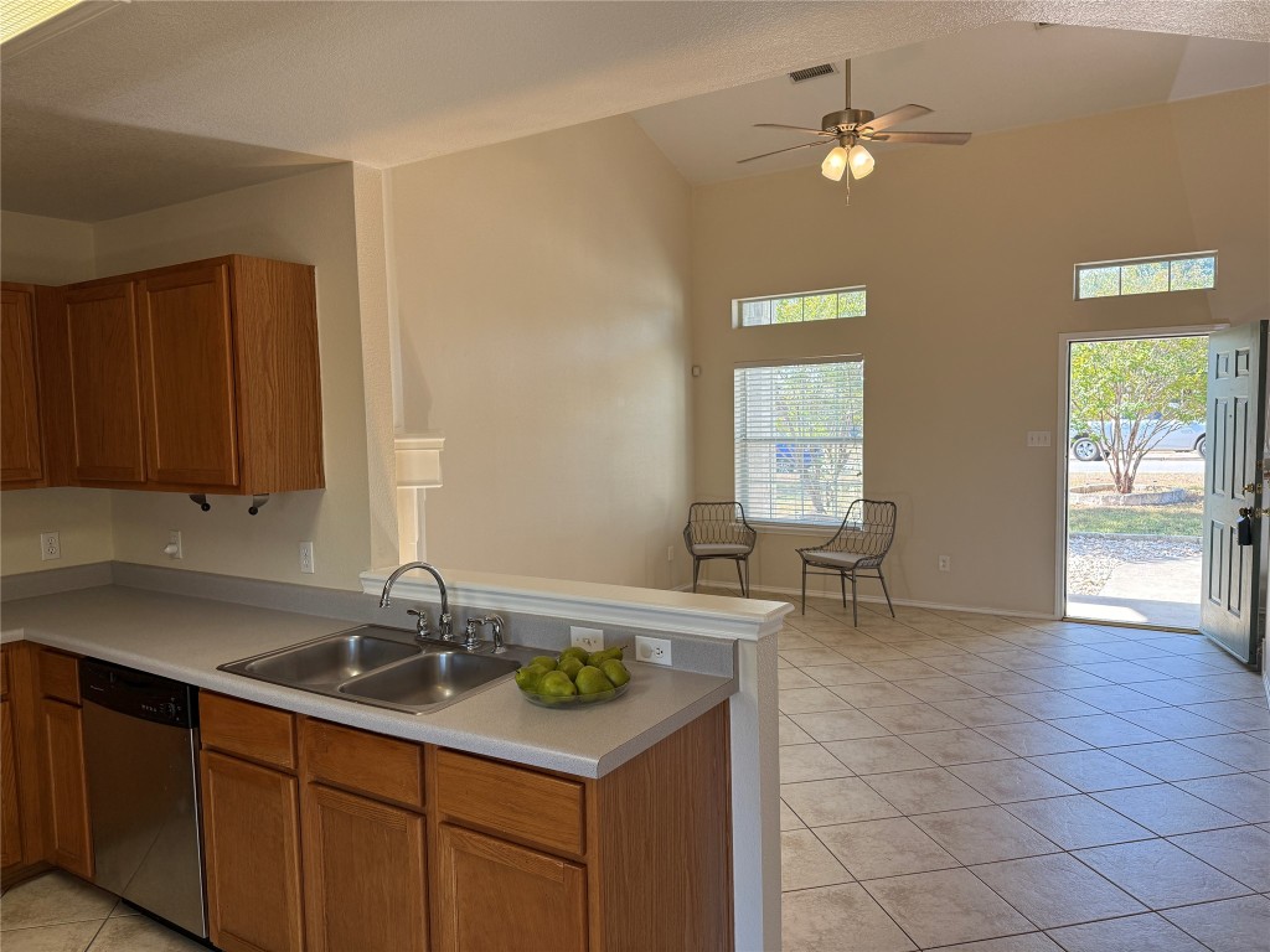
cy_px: 476
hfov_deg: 71.6
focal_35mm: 24
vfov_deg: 56.8
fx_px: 881
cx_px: 635
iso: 125
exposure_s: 1/234
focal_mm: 6.76
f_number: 1.78
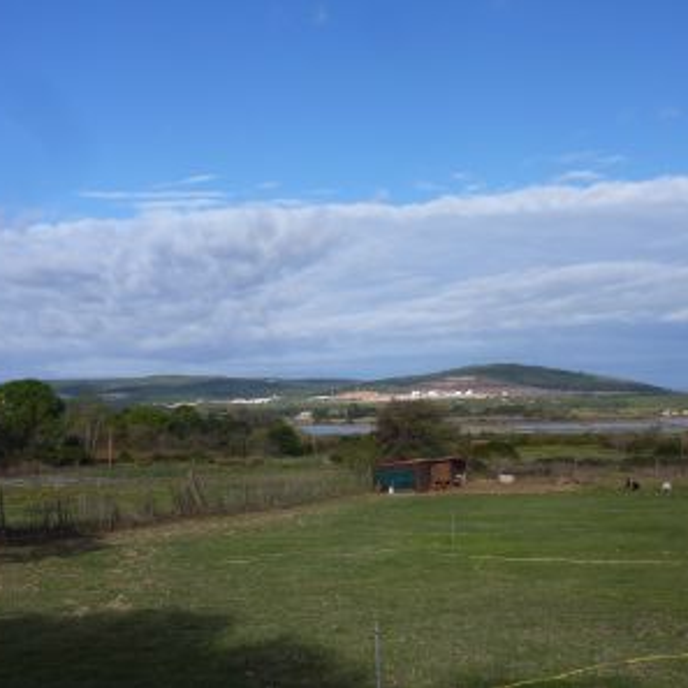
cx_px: 357
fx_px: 989
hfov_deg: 38.3
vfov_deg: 38.3
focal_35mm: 44
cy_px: 343
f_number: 5.6
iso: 80
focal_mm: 6.1
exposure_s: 1/500
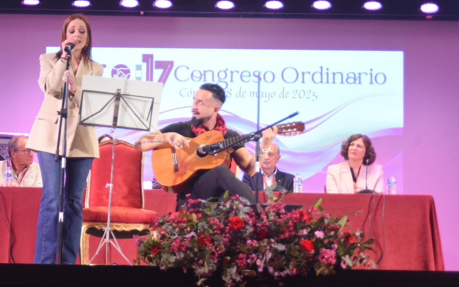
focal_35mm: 92
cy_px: 119
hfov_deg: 22.5
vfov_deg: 14.2
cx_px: 197
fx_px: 1151
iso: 6400
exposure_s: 1/160
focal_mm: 70
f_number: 5.3
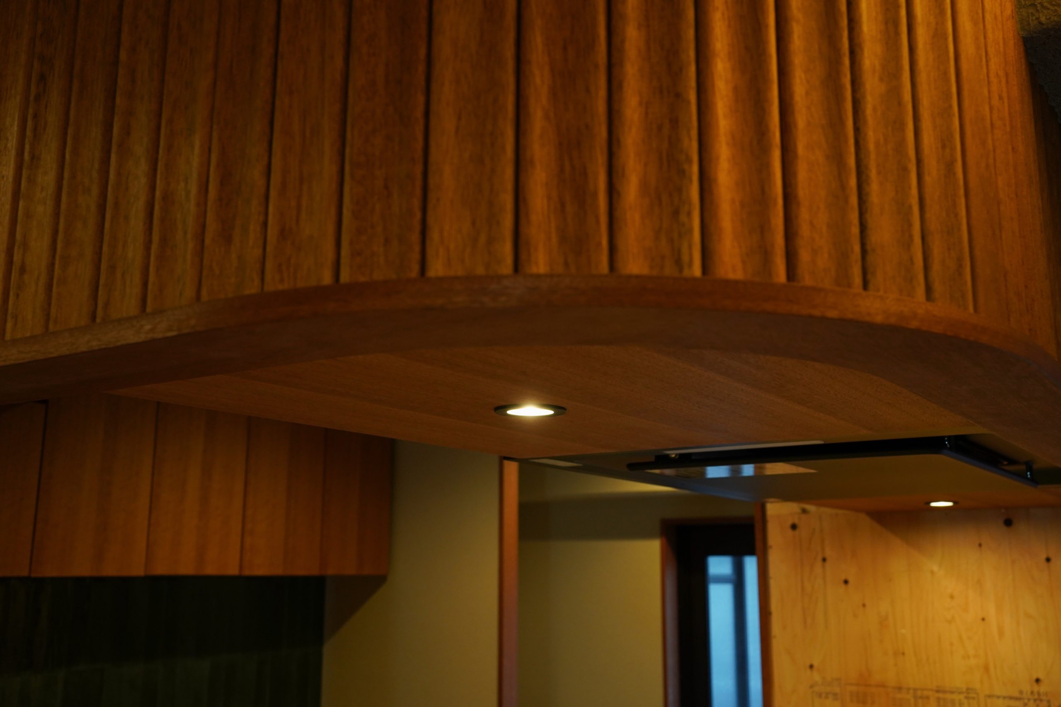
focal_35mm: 35
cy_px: 354
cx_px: 530
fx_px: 1032
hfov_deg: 54.4
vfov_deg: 37.9
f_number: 7.1
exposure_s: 1/40
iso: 1600
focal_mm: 35
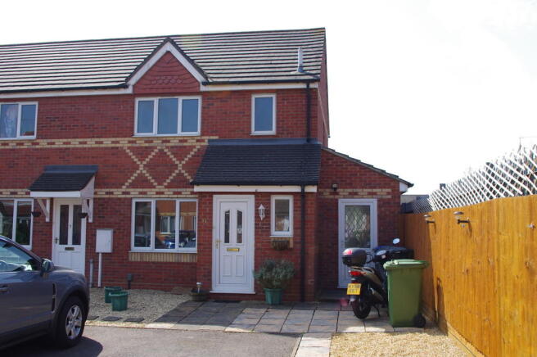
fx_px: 507
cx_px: 268
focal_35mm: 34
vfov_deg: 38.8
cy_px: 178
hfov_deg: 55.8
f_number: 11
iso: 200
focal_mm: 23.13
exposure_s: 1/125
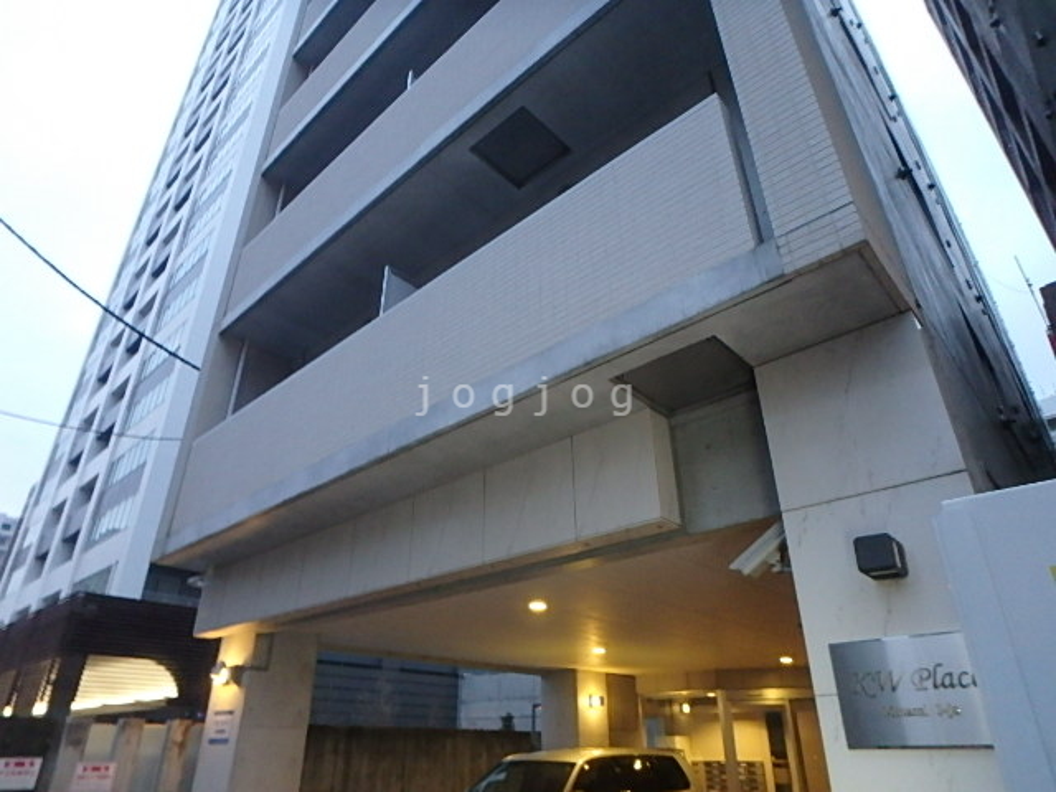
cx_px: 528
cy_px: 396
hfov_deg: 79.0
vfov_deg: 63.4
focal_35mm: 21
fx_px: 641
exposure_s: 1/13
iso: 800
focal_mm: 3.7
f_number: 3.5
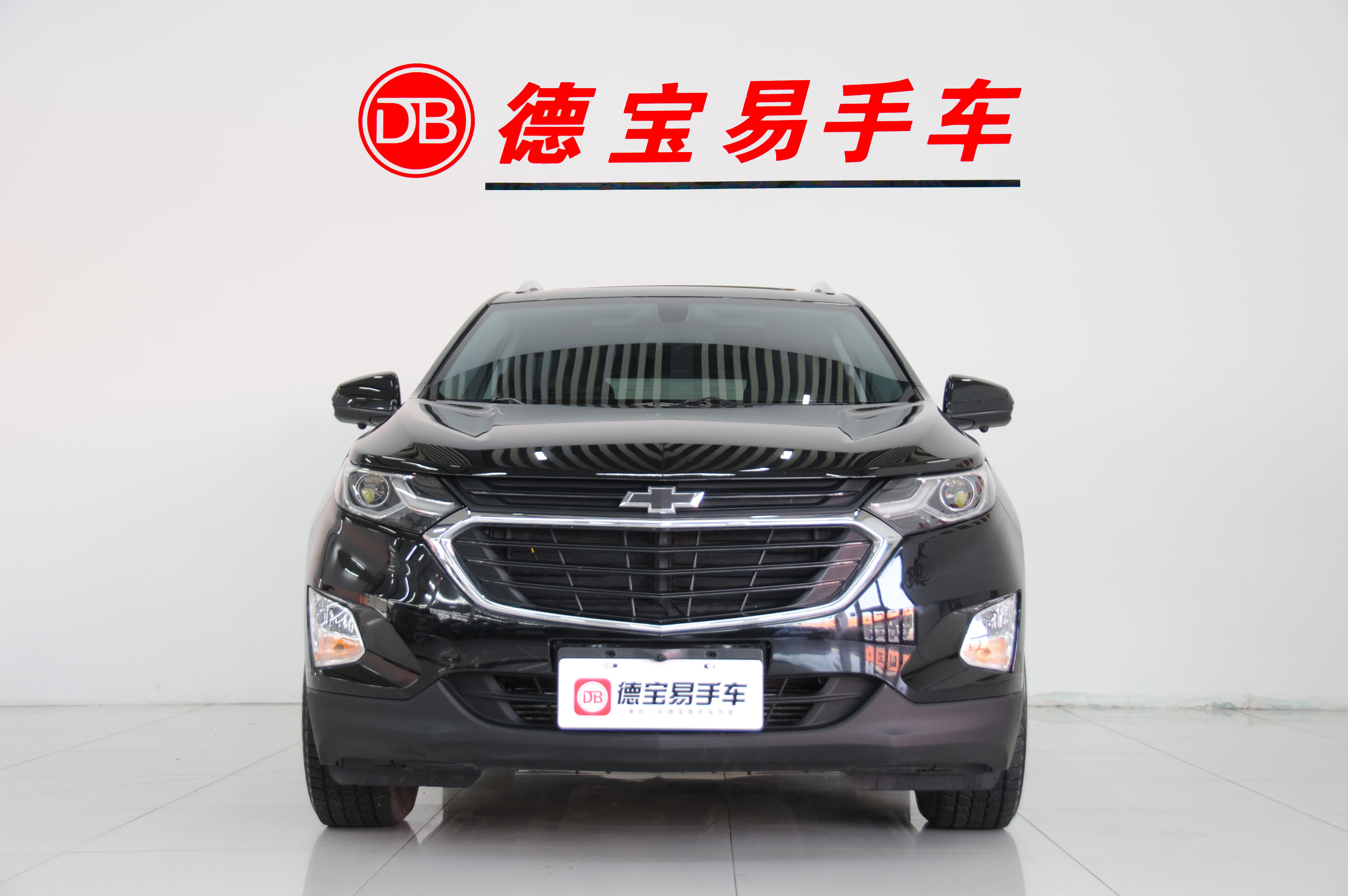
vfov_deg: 26.4
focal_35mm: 51
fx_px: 1907
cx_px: 674
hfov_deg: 38.9
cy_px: 448
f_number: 4.8
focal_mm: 34
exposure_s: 1/10
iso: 200
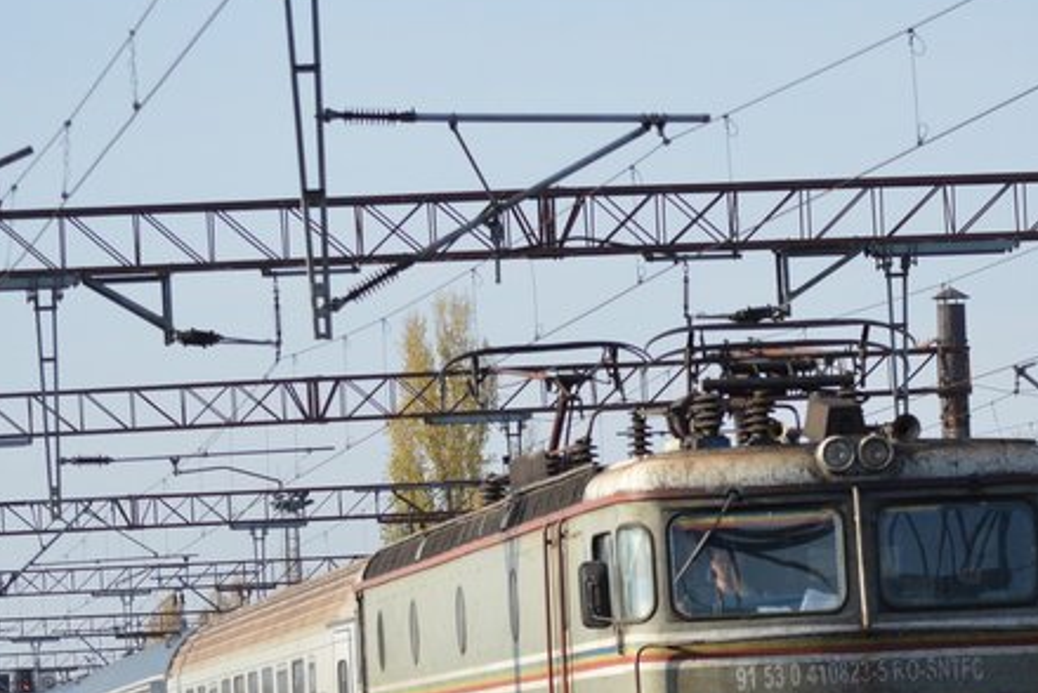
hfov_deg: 10.5
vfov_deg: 7.0
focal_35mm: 196
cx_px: 594
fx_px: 5655
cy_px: 593
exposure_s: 1/1250
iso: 400
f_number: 5.6
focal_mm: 72
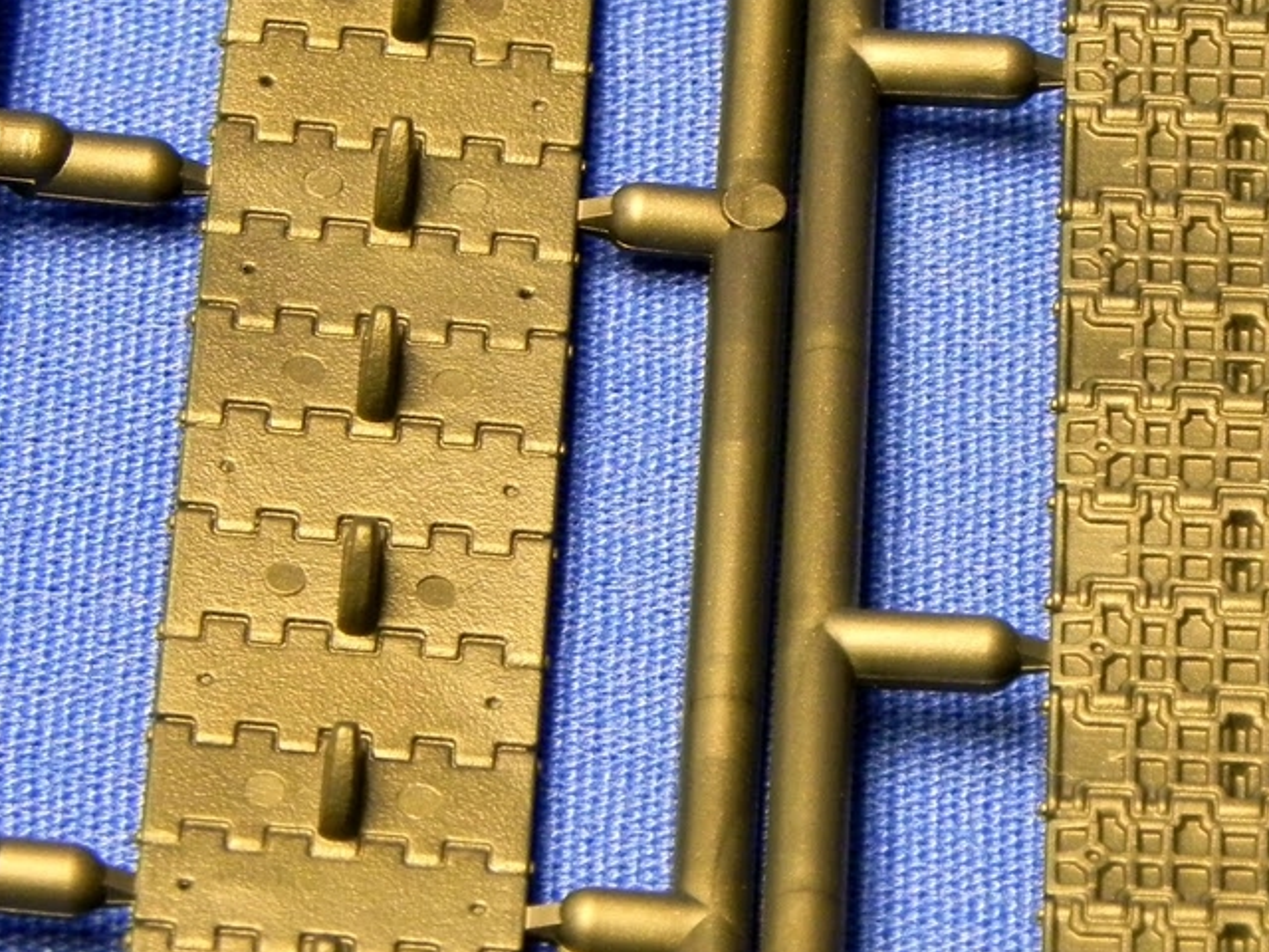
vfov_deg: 5.8
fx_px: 9458
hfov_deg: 7.7
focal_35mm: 258
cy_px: 613
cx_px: 761
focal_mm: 23
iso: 400
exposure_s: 1/9.3
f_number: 4.5
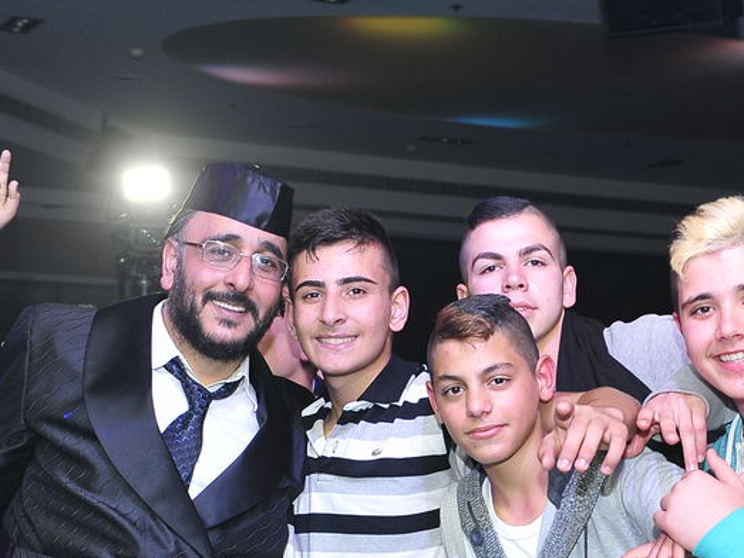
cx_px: 457
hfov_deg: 21.7
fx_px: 1934
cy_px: 513
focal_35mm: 90
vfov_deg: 16.2
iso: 1000
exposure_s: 1/125
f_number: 5
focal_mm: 35
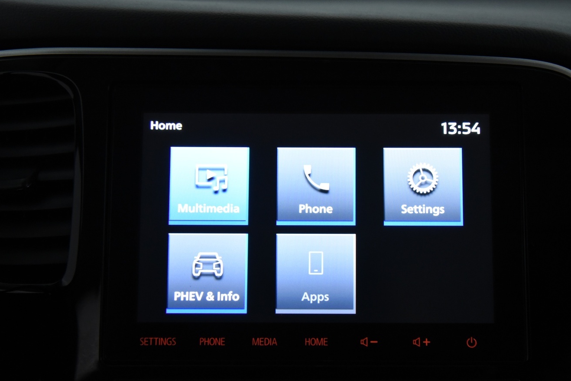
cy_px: 215
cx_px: 324
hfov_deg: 36.8
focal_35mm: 54
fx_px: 857
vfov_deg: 25.1
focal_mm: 44
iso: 4000
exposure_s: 1/250
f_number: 4
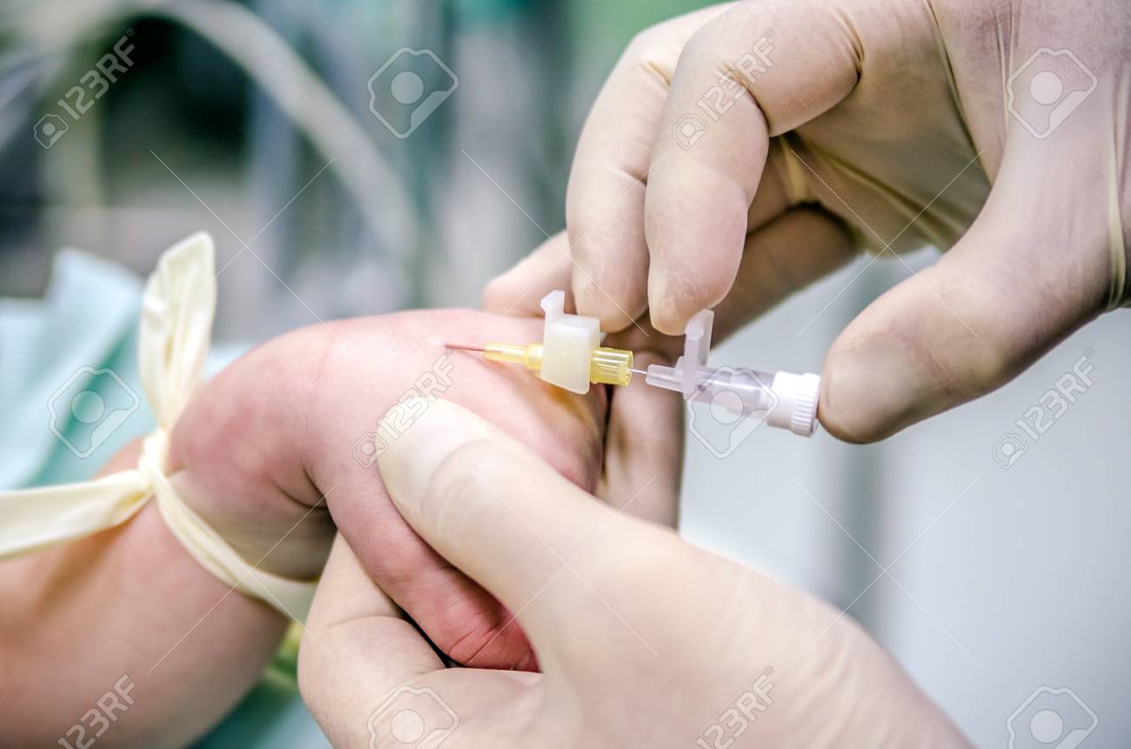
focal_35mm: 112
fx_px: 3527
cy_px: 374
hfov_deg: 18.2
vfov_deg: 12.1
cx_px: 566
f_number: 2.8
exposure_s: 1/160
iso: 400
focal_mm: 75
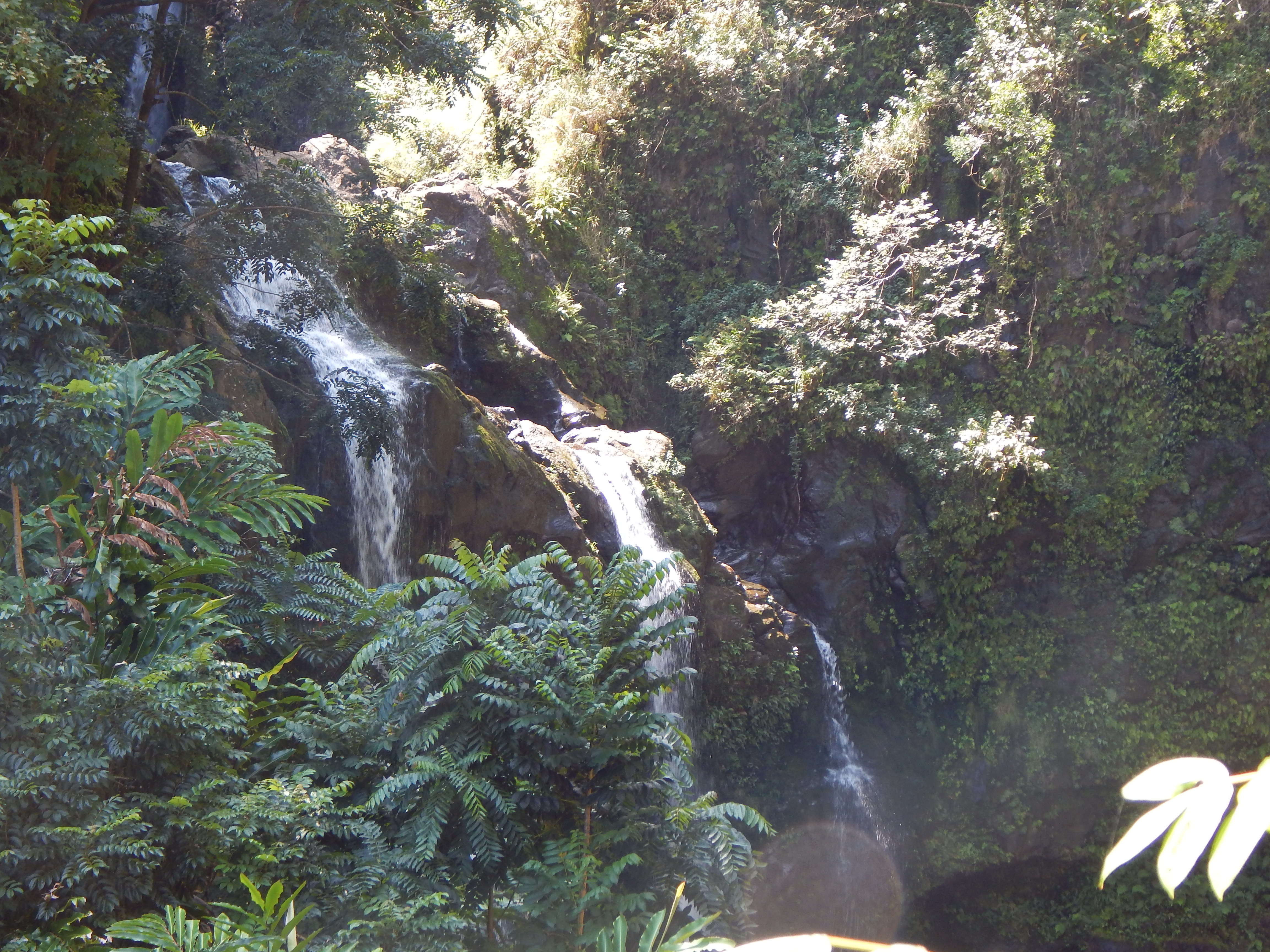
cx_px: 635
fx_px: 2752
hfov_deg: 26.0
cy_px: 476
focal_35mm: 75
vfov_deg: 19.6
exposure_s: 1/60
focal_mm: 13.5
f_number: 4.2
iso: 125
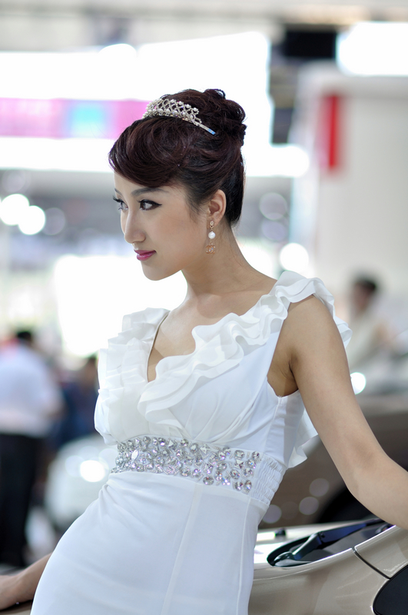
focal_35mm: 128
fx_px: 2174
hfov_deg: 10.7
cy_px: 308
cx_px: 204
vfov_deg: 16.1
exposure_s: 1/125
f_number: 1.8
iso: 200
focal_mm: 85
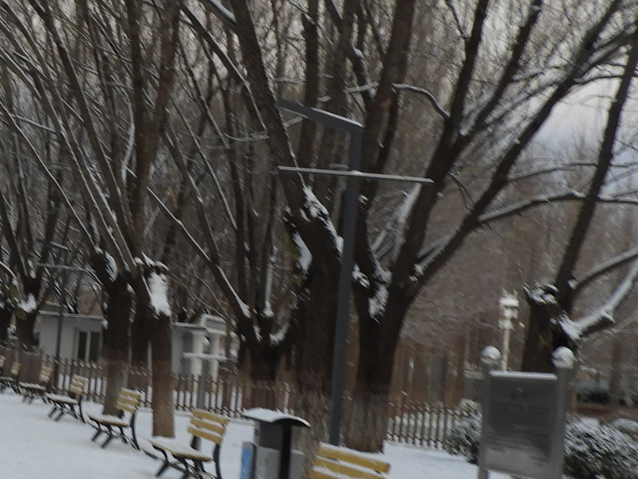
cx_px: -162
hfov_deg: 23.6
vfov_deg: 19.9
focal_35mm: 74
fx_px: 1364
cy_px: 203
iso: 100
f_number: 3.3
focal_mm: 4.3
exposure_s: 1/80
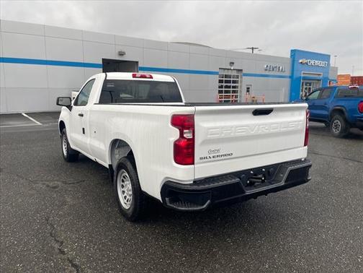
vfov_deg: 53.1
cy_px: 136
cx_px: 182
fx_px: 273
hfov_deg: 67.3
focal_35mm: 26
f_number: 1.6
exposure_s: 1/383
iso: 32
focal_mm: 4.2
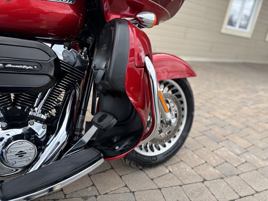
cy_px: 100
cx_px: 134
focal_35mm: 26
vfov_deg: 53.1
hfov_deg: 67.3
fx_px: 201
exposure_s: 1/309
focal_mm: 5.96
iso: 50
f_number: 1.6
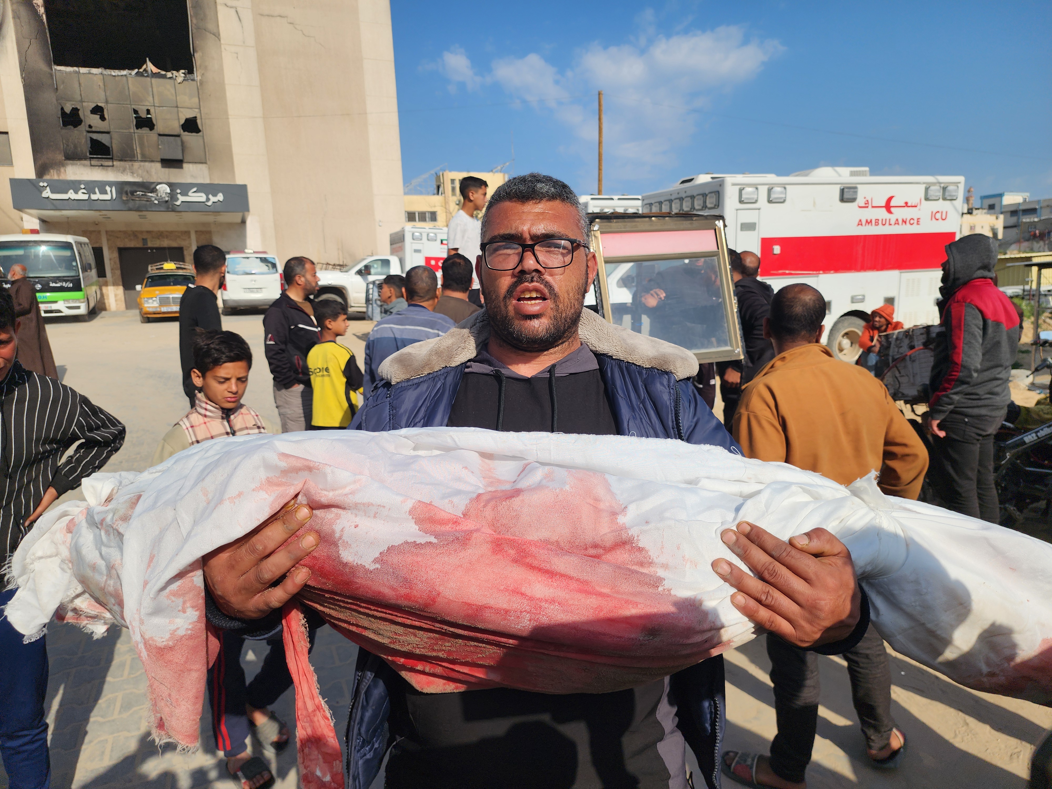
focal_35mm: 23
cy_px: 394
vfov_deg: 58.9
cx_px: 526
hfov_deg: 73.9
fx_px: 699
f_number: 1.8
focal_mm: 6.4
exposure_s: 1/1497
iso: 12
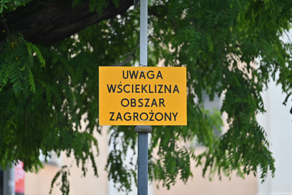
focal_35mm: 180
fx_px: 1460
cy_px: 98
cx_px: 146
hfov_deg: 11.4
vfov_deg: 7.6
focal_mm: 180
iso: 250
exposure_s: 1/400
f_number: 2.8
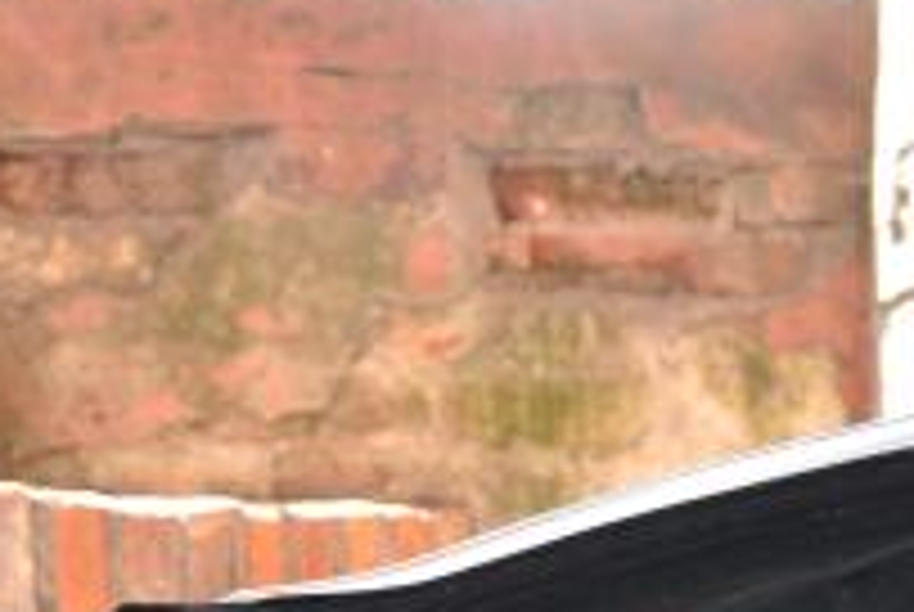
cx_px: 743
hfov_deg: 24.6
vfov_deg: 16.4
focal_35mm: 81
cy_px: 680
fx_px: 2059
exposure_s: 1/125
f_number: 3.8
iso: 640
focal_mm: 22
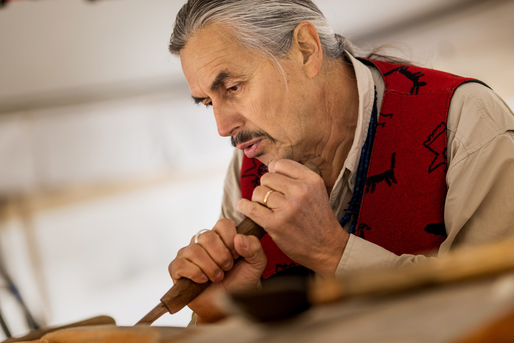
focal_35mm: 125
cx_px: 257
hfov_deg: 16.4
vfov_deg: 11.0
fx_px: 1785
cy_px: 172
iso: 100
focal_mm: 125
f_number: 2.8
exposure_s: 1/200
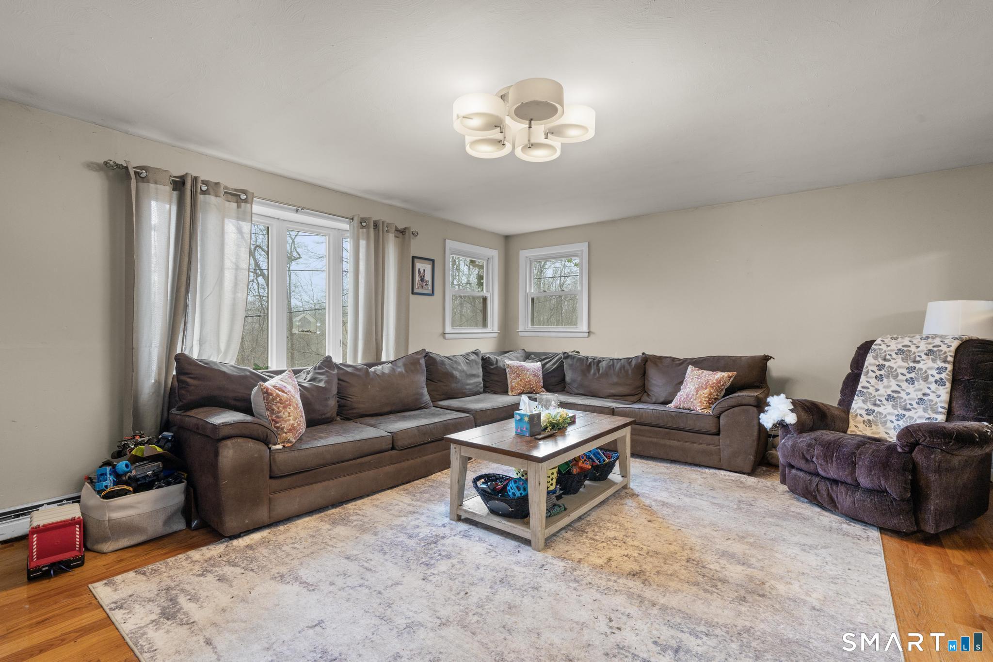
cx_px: 496
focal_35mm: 16
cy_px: 331
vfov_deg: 73.7
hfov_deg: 96.7
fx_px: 441
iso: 200
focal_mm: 16
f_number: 9
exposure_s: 1/2
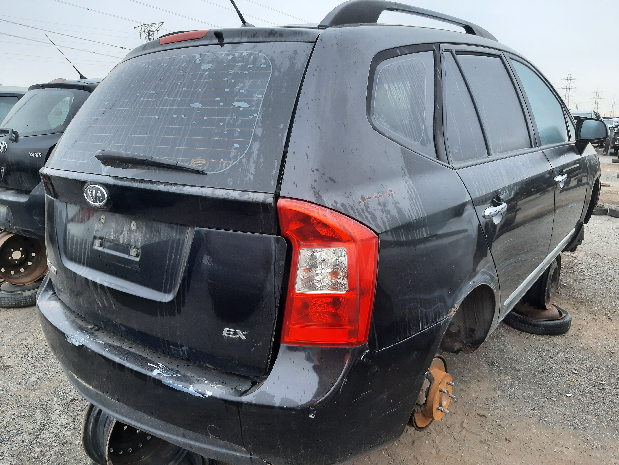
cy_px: 232
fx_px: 465
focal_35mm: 26
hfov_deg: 67.3
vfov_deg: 53.1
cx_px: 310
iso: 125
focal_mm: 3.92
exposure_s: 1/50
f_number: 1.7
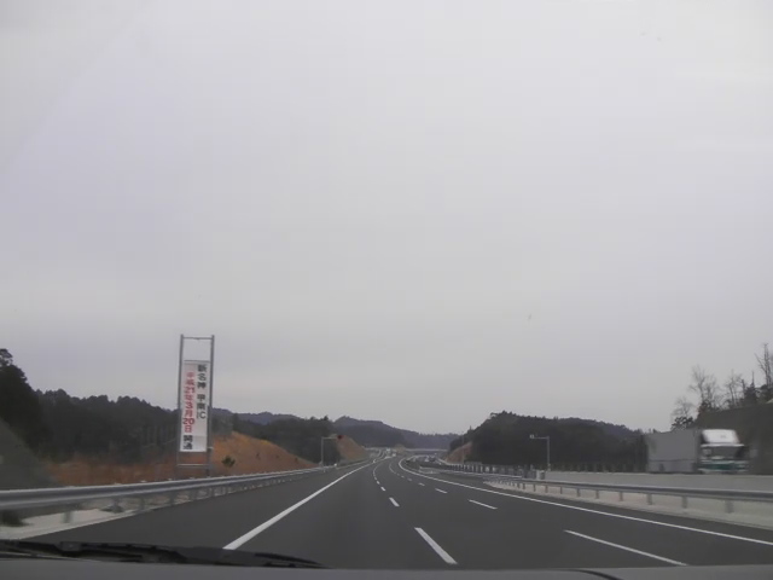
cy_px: 290
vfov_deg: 37.7
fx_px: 849
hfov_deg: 49.0
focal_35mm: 38
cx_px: 386
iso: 50
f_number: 4.8
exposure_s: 1/50
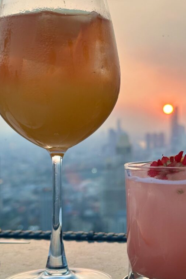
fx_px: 527
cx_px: 124
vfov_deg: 29.7
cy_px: 143
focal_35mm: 68
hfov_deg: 19.9
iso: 64
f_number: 1.78
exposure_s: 1/342
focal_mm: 6.86
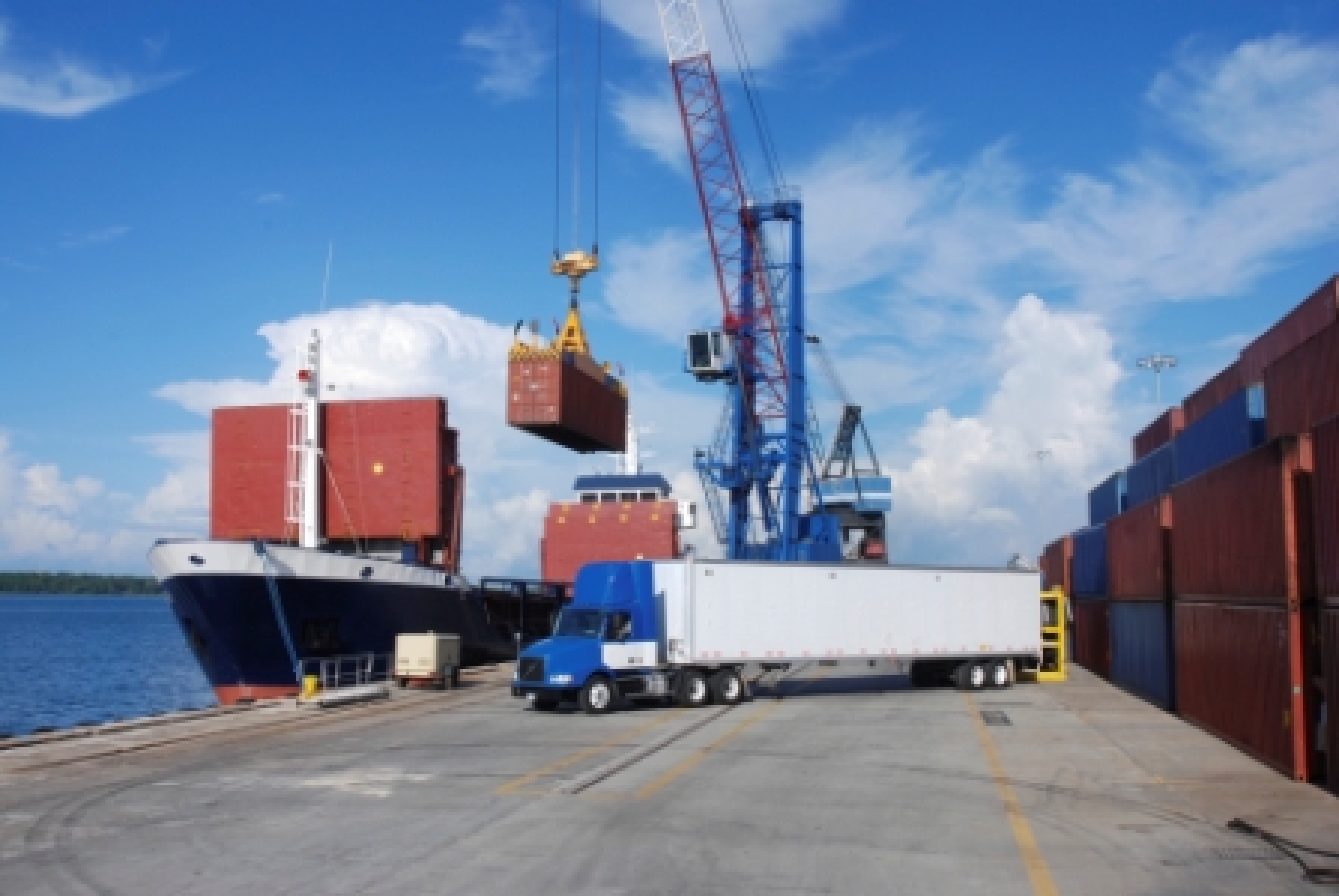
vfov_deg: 37.0
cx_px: 670
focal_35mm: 36
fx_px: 1341
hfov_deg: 53.1
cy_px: 448
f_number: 16
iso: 100
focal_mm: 24
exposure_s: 1/80
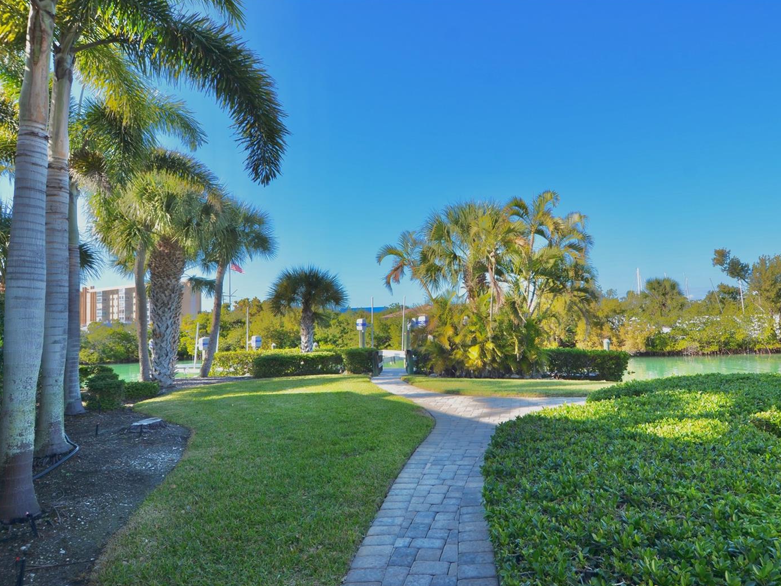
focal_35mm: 40
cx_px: 438
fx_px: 903
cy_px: 296
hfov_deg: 46.7
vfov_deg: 36.0
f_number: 8
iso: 160
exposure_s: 1/250
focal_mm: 24
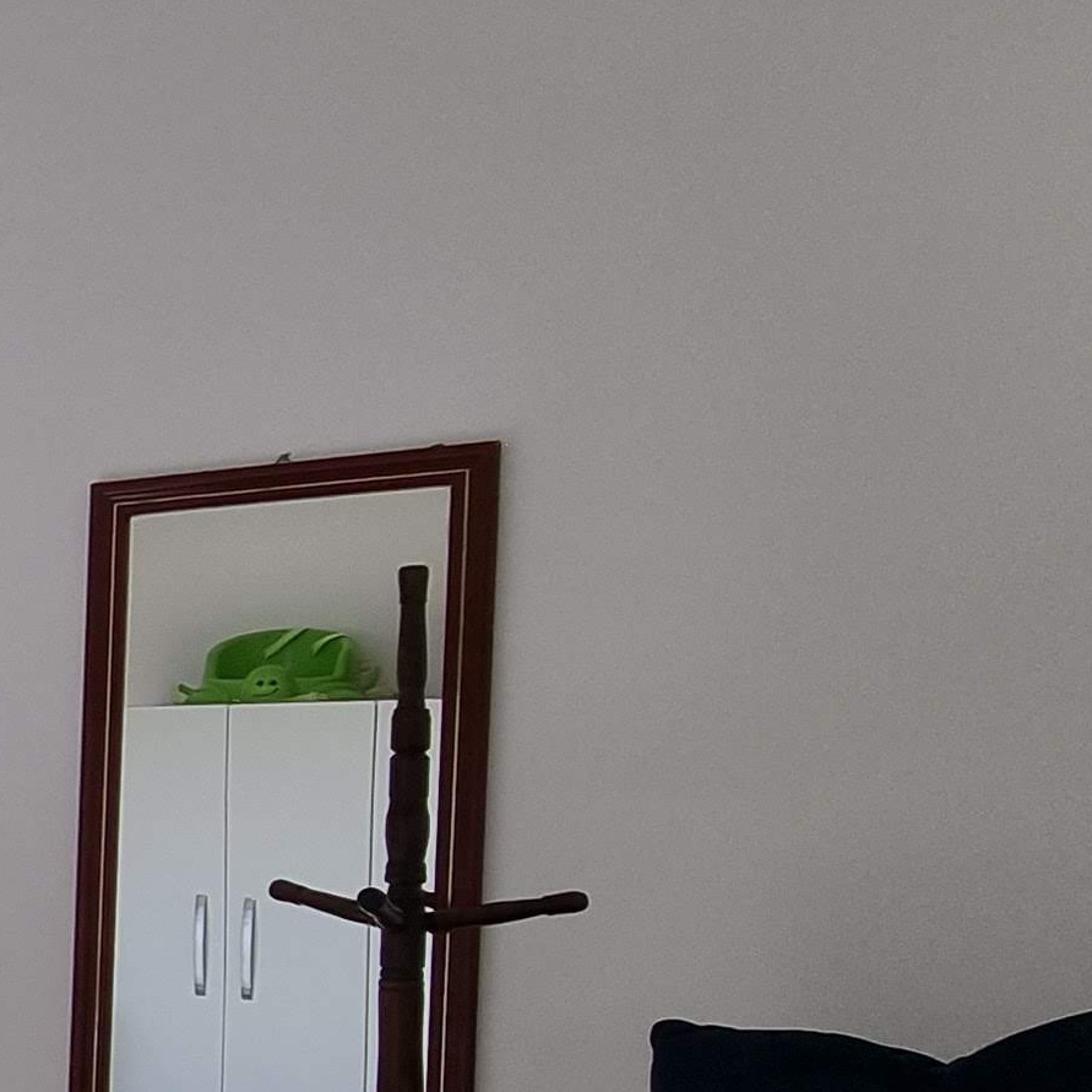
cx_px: -1014
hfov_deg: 20.0
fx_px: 1856
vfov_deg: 32.0
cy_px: 859
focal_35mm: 52
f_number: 2.2
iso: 50
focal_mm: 2.2
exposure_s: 1/812
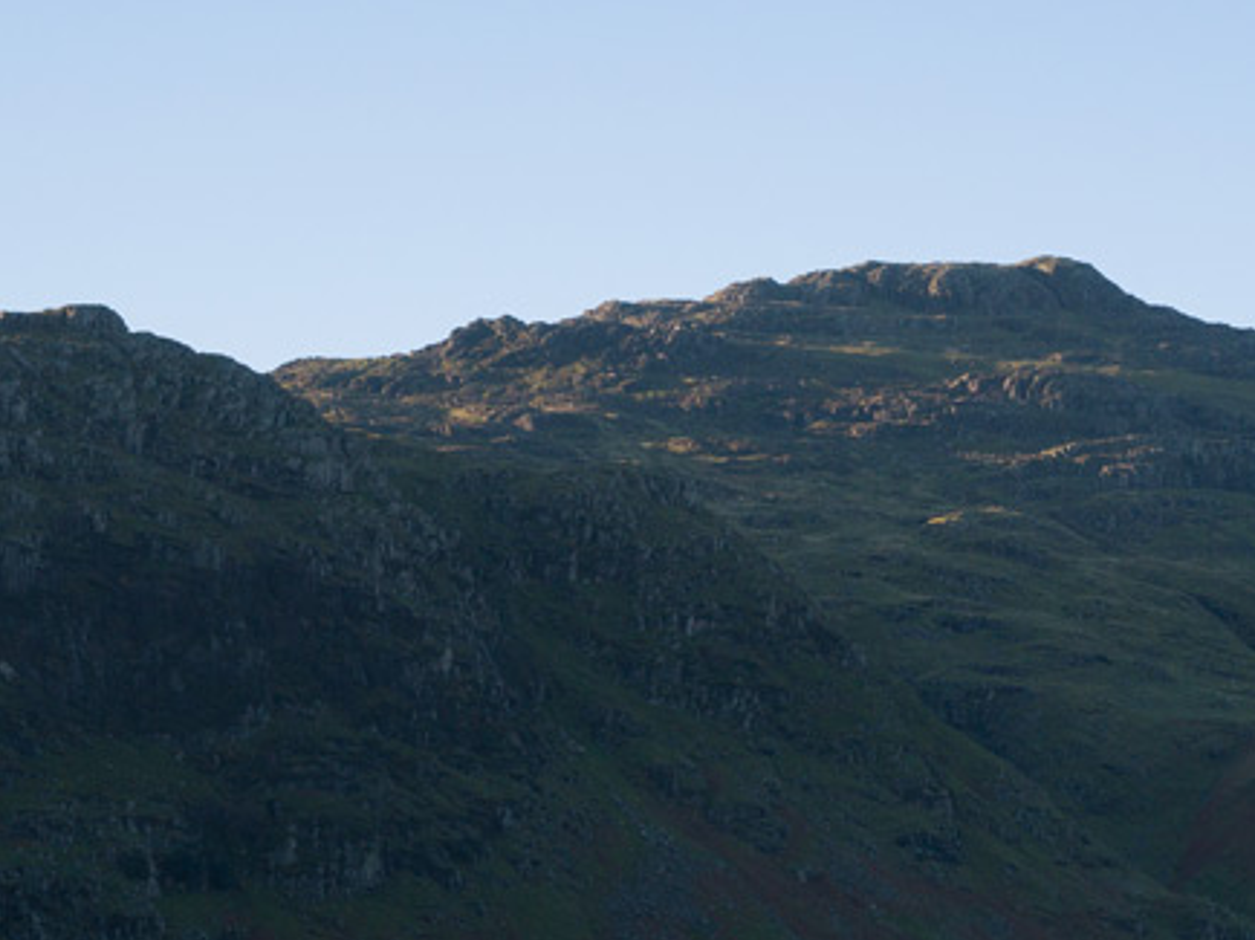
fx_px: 4674
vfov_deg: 11.5
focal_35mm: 129
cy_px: 522
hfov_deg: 15.1
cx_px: 1154
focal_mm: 45
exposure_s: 1/250
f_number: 8
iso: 400
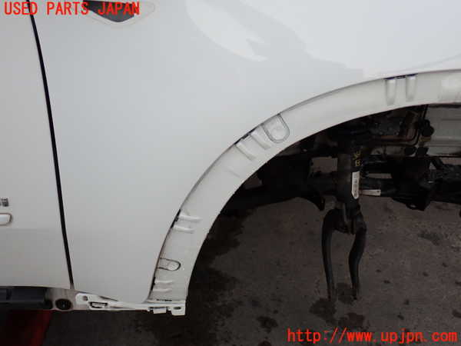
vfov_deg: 39.7
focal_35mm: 36
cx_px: 230
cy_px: 173
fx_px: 479
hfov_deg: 51.4
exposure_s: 1/60
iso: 200
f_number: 2.5
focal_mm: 6.37
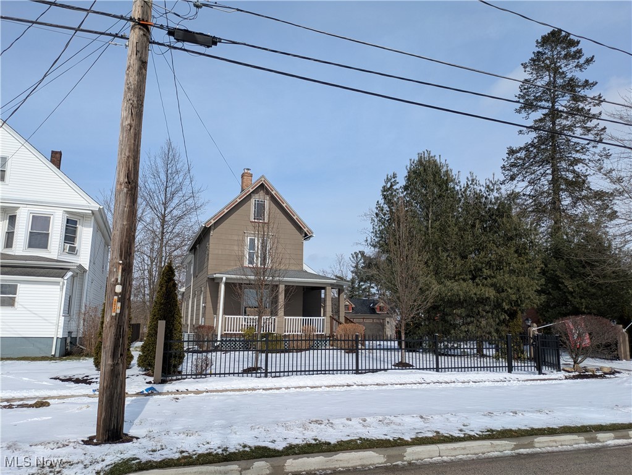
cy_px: 238
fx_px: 457
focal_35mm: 25
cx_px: 316
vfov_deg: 54.9
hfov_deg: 69.4
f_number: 1.89
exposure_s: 1/3745
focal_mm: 5.43
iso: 45
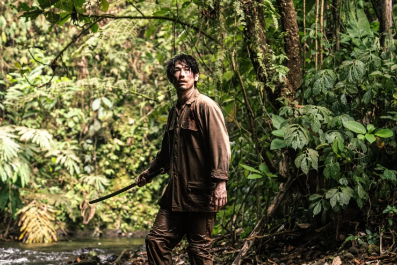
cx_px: 183
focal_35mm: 105
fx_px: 1157
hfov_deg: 19.5
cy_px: 124
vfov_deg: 13.0
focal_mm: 65
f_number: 2.8
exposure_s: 1/200
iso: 3200
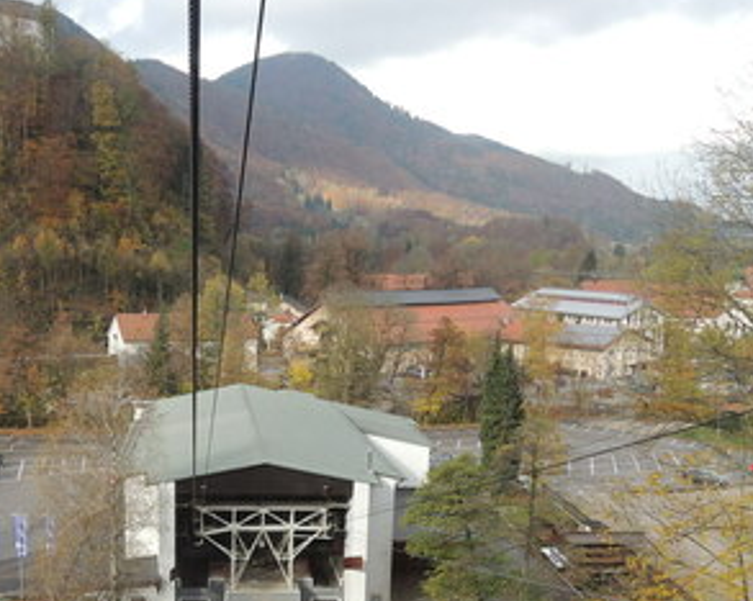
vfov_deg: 31.4
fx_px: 1047
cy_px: 465
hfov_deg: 38.8
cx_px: 215
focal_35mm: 47
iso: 100
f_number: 2.8
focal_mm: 4.3
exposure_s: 1/400
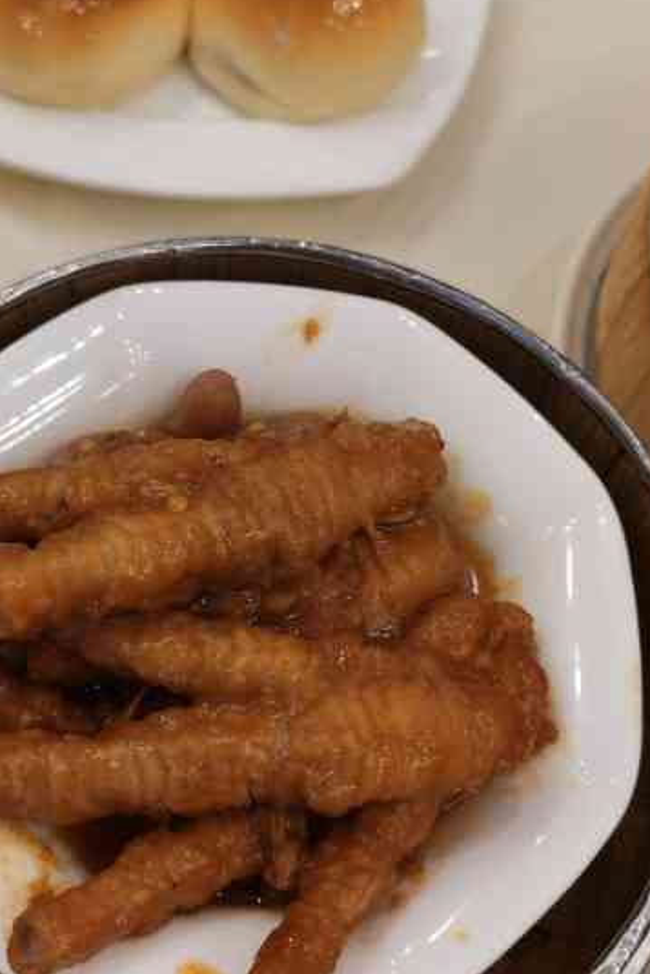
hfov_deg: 27.5
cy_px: 516
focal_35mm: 49
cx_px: 257
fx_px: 1326
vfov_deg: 40.3
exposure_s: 1/100
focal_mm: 5.56
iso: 64
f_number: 1.6
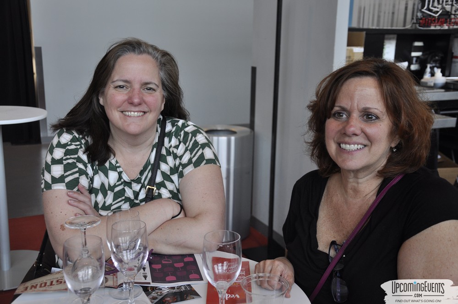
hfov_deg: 43.7
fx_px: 572
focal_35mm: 45
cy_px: 152
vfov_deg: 29.8
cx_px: 229
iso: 400
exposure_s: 1/60
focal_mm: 30
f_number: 5
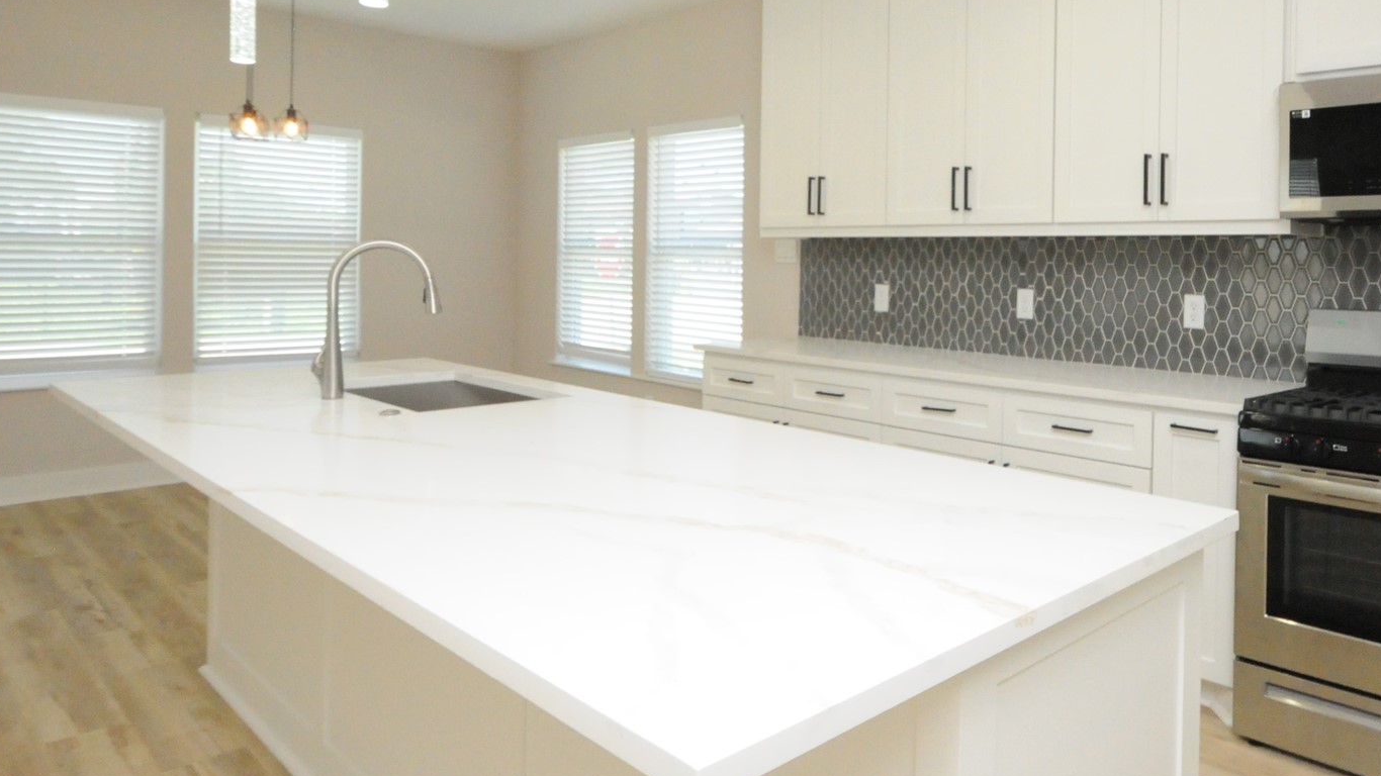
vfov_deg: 45.1
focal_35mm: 25
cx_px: 876
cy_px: 242
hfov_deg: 72.6
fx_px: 915
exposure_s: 1/200
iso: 3200
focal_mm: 10
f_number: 10
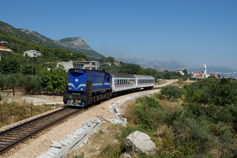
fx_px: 296
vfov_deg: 29.9
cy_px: 79
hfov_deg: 43.6
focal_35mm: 45
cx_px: 118
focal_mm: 30
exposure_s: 1/800
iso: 200
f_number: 9
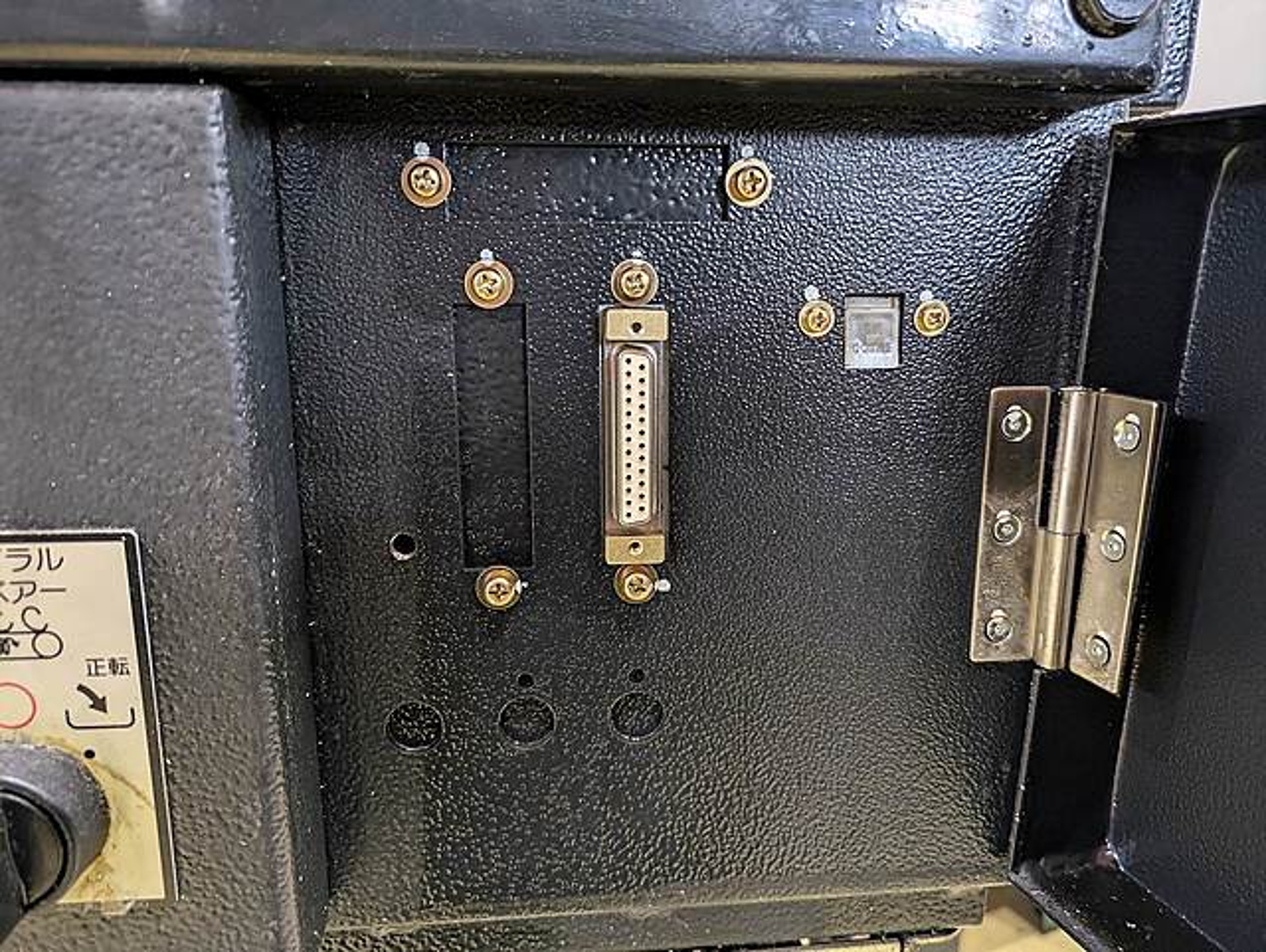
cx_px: 633
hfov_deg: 69.4
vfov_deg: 54.9
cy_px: 476
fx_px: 915
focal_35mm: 25
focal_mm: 5.43
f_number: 1.89
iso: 393
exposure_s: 1/25
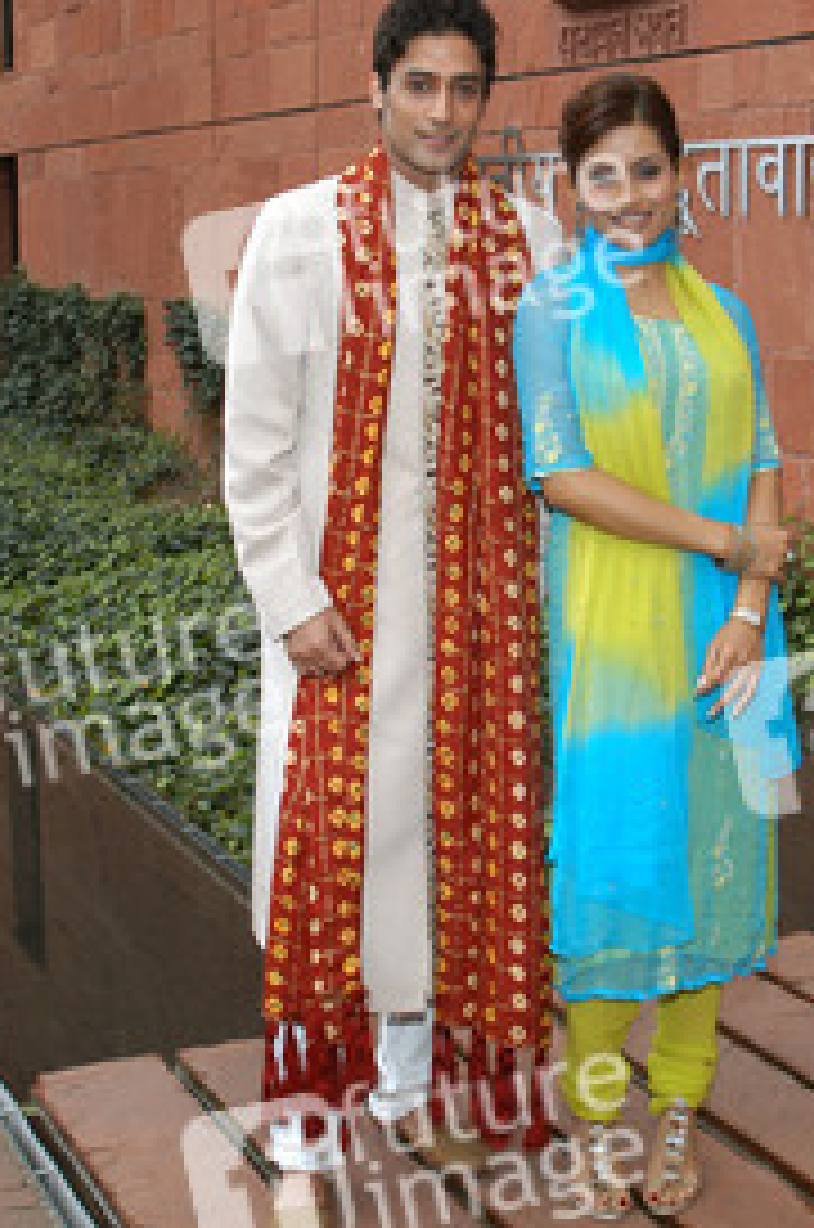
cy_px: 486
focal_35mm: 66
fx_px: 2247
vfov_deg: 30.5
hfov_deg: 20.5
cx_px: 544
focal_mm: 30
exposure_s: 1/125
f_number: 5.6
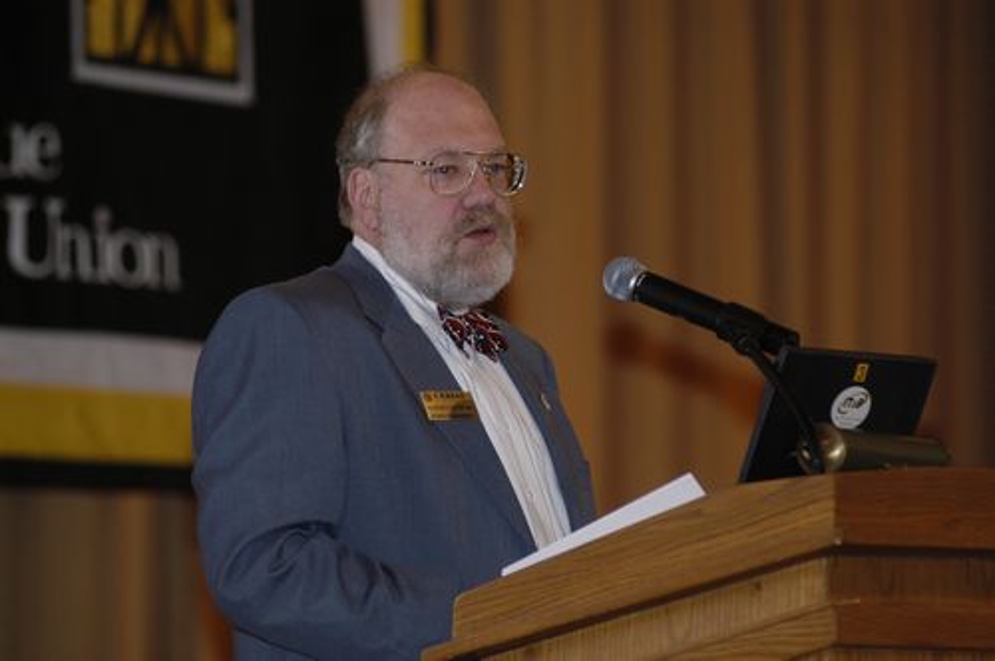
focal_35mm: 255
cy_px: 330
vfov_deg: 5.4
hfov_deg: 8.1
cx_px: 498
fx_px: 7039
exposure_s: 1/160
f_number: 3.5
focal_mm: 170
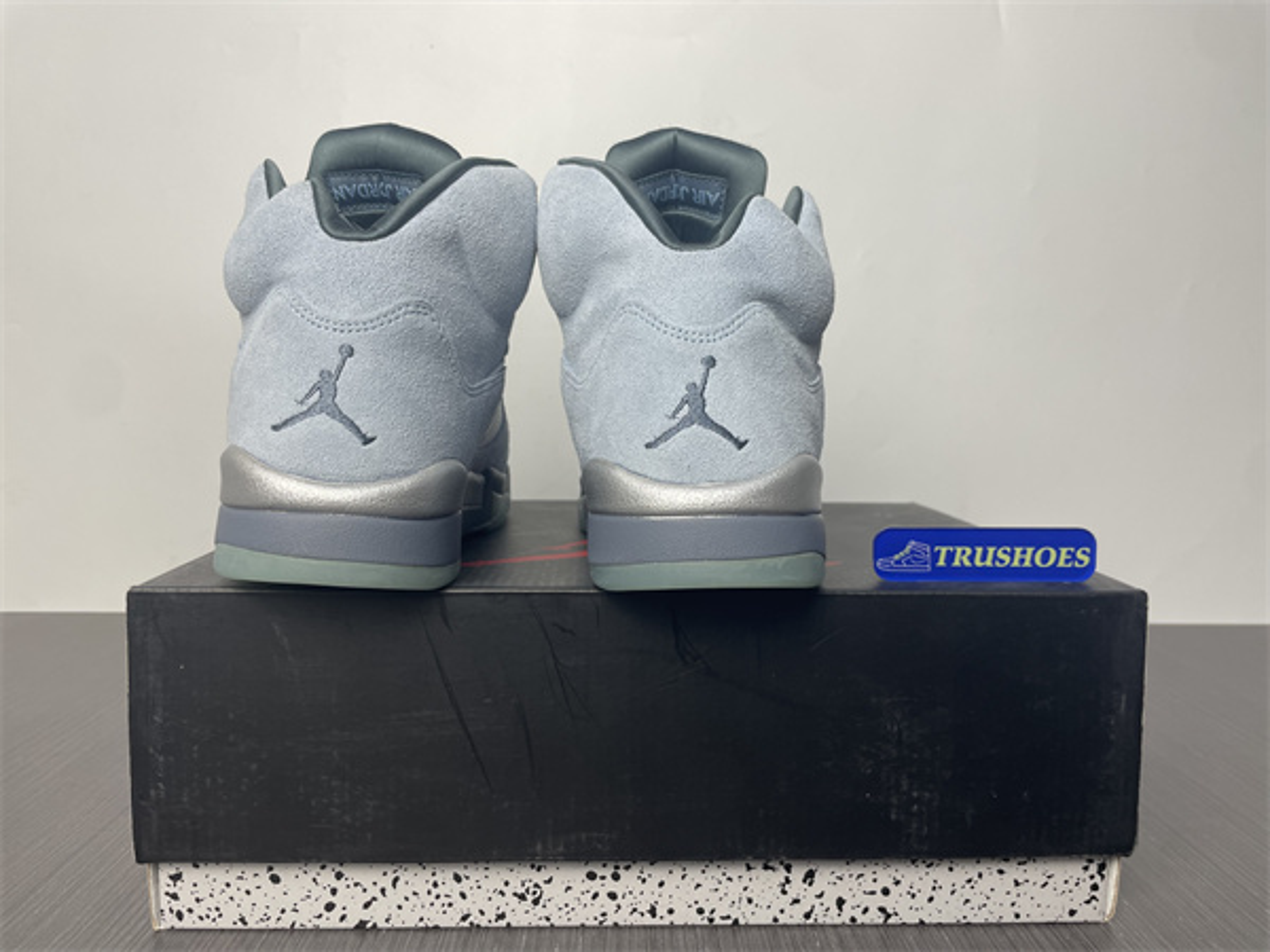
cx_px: 635
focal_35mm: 26
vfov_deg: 53.1
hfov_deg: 67.3
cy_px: 476
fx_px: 954
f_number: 1.6
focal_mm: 4.2
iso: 32
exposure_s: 1/127
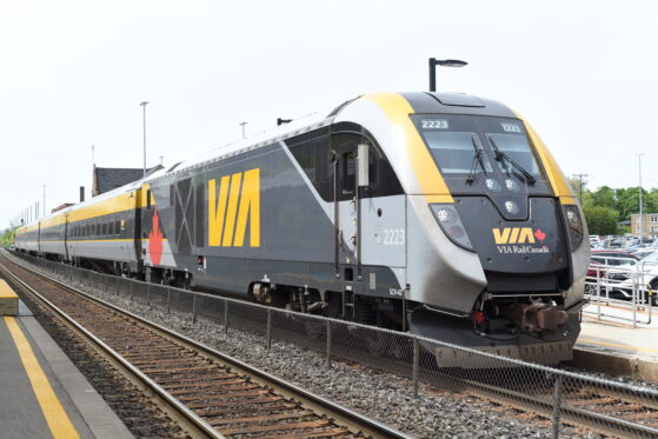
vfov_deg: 27.0
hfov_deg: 39.6
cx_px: 329
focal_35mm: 50
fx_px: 914
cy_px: 220
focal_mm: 50
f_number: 4
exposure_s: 1/1250
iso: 200
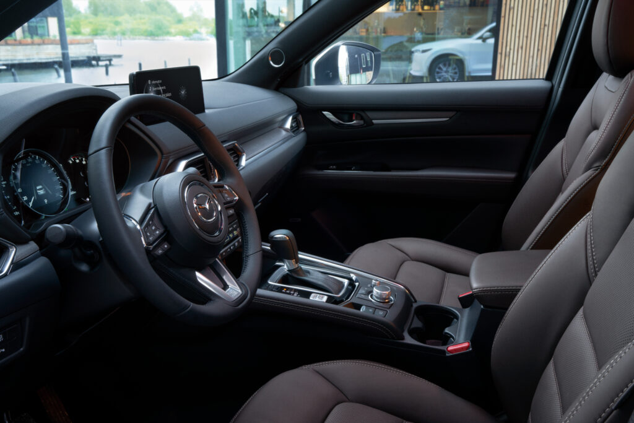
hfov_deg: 54.4
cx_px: 317
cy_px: 212
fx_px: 616
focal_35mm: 35
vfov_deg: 37.9
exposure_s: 2
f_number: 16
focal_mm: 35
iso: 100
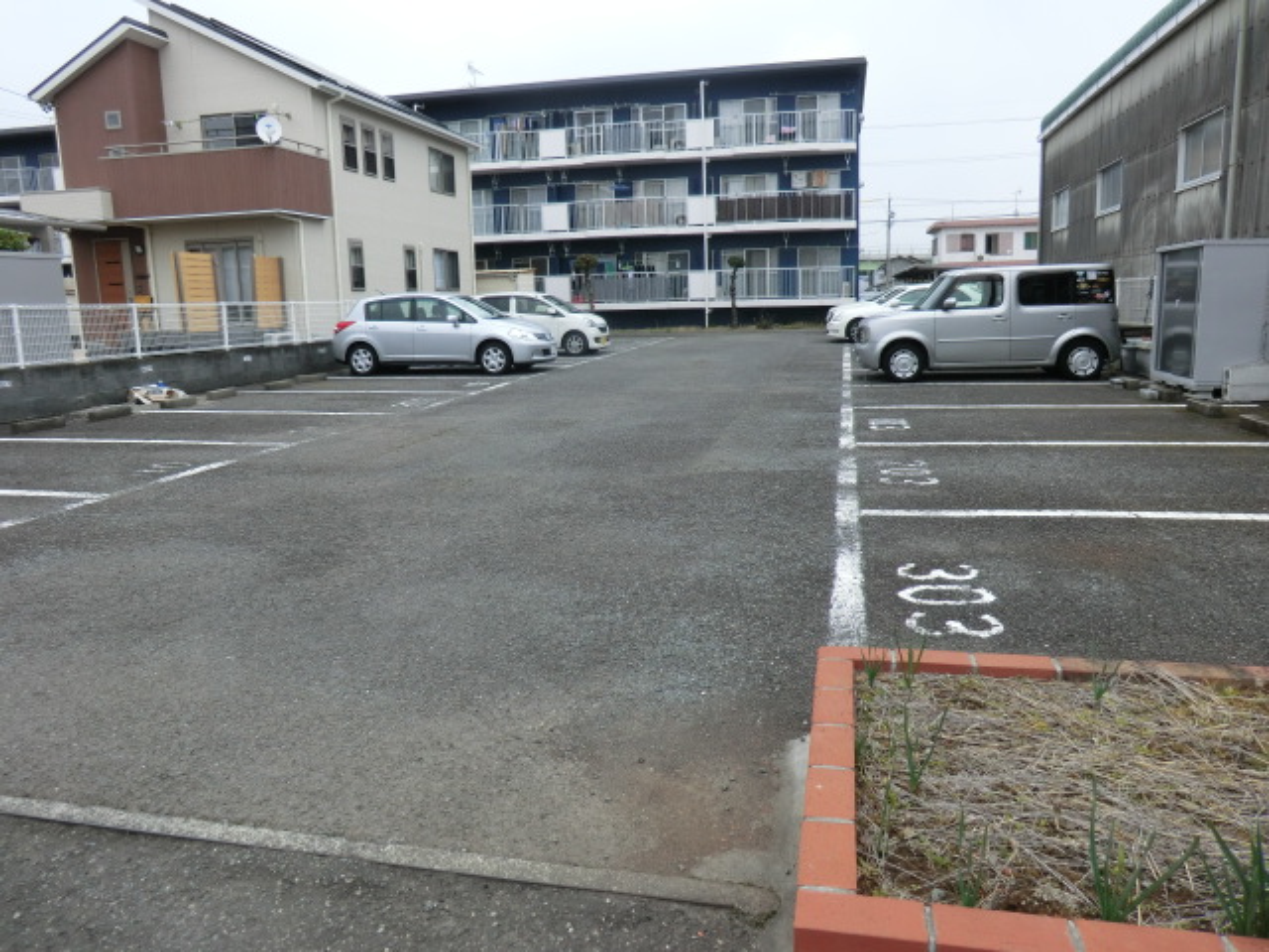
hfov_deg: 71.6
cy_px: 476
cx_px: 634
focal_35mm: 24
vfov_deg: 56.8
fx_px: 880
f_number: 3.2
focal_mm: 4.3
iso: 80
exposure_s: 1/250
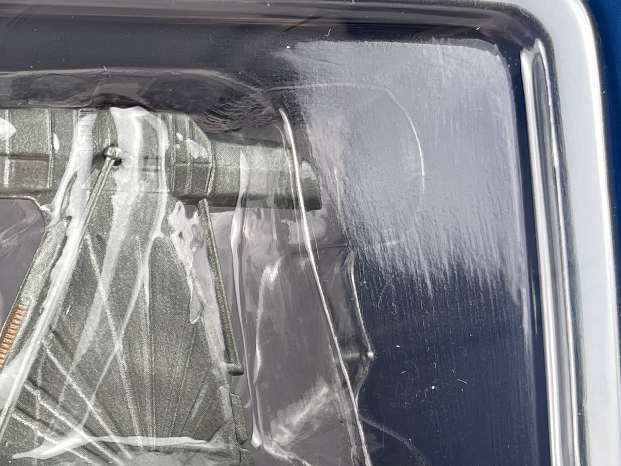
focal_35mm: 84
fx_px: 1507
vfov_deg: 17.1
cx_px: -354
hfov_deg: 19.7
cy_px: 480
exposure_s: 1/100
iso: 50
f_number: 1.6
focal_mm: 5.1
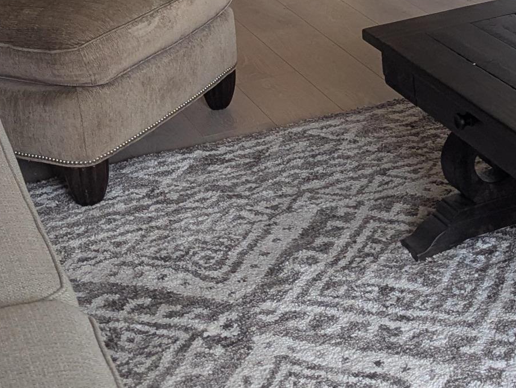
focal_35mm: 81
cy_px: -190
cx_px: 416
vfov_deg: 16.6
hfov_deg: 23.7
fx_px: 1209
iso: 179
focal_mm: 6.81
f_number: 1.85
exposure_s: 1/120
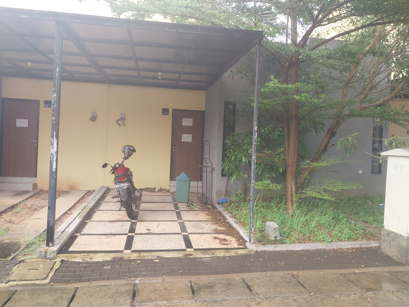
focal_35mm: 30
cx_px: 204
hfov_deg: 60.0
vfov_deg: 46.8
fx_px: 354
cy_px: 154
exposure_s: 1/100
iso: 25
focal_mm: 4.6
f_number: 1.8
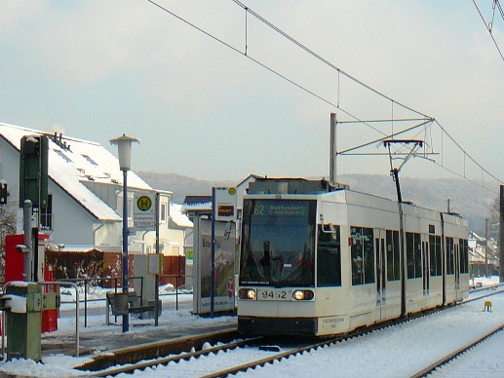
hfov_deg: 20.2
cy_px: 246
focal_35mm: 97
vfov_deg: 15.2
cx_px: 304
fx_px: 1413
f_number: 3.4
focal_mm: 7.3
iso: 80
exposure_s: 1/640
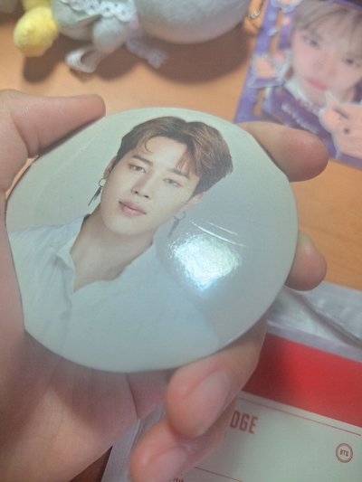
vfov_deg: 73.9
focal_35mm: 23
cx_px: 181
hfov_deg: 58.9
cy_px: 241
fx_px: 321
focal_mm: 5.54
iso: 160
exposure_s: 1/40
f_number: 1.8
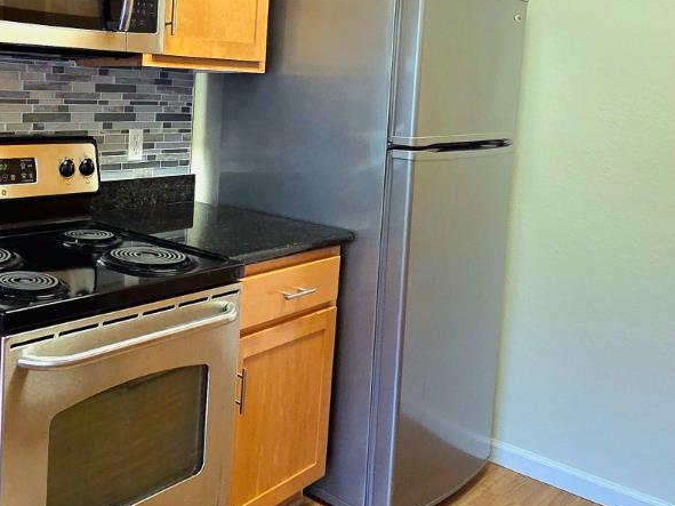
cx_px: 35
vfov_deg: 42.1
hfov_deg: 48.0
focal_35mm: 33
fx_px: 643
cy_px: 150
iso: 250
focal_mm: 2.2
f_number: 2.2
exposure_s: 1/120
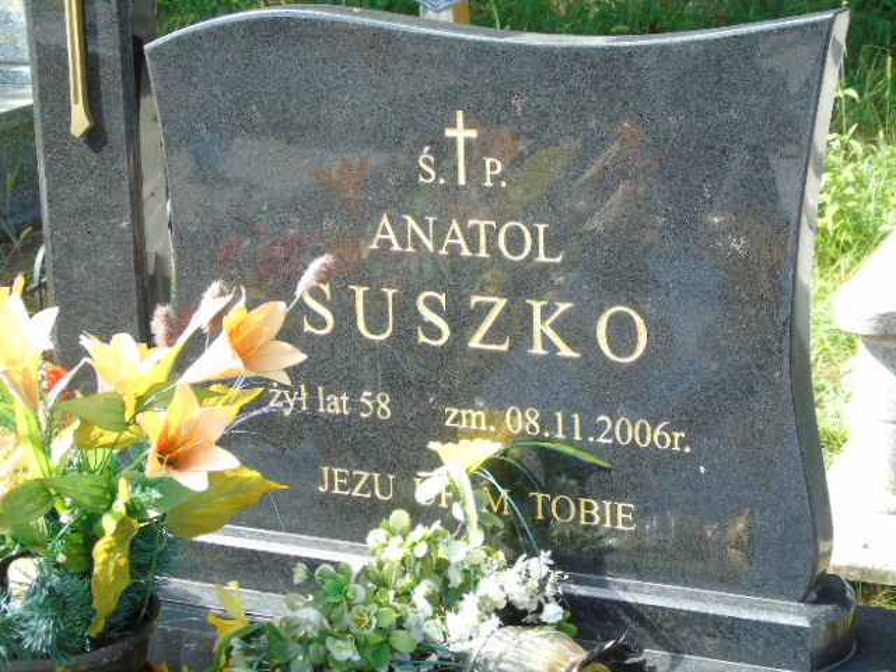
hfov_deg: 23.8
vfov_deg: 18.0
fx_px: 2122
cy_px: 336
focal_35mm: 82
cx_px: 448
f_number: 4.1
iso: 80
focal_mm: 15
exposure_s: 1/100
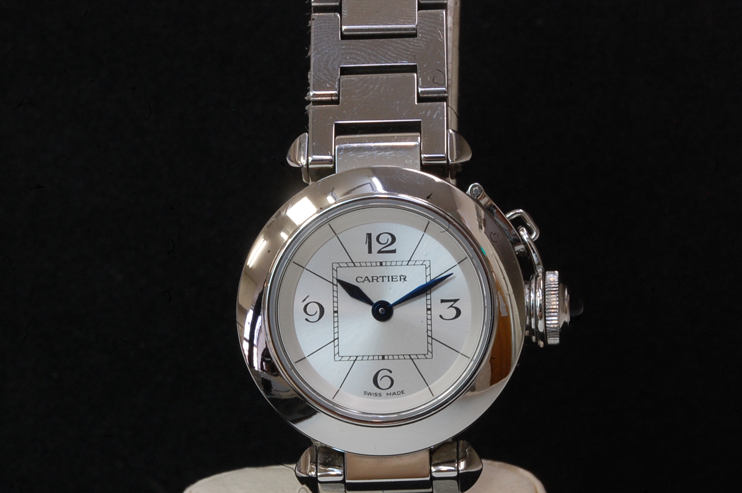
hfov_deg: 15.2
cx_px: 371
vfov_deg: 10.1
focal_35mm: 135
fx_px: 2780
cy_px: 246
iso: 800
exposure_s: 1/3
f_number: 36
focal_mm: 90
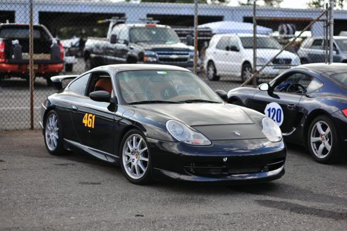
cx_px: 174
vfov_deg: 16.0
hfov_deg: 23.9
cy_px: 116
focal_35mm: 85
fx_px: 819
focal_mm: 85
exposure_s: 1/2000
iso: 200
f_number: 2.8
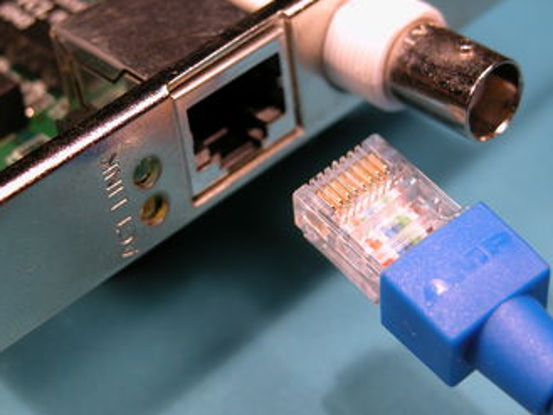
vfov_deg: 14.7
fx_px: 1614
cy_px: 181
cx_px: 245
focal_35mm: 101
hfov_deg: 19.4
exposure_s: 1/54.3
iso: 100
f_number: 3.5
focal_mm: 21
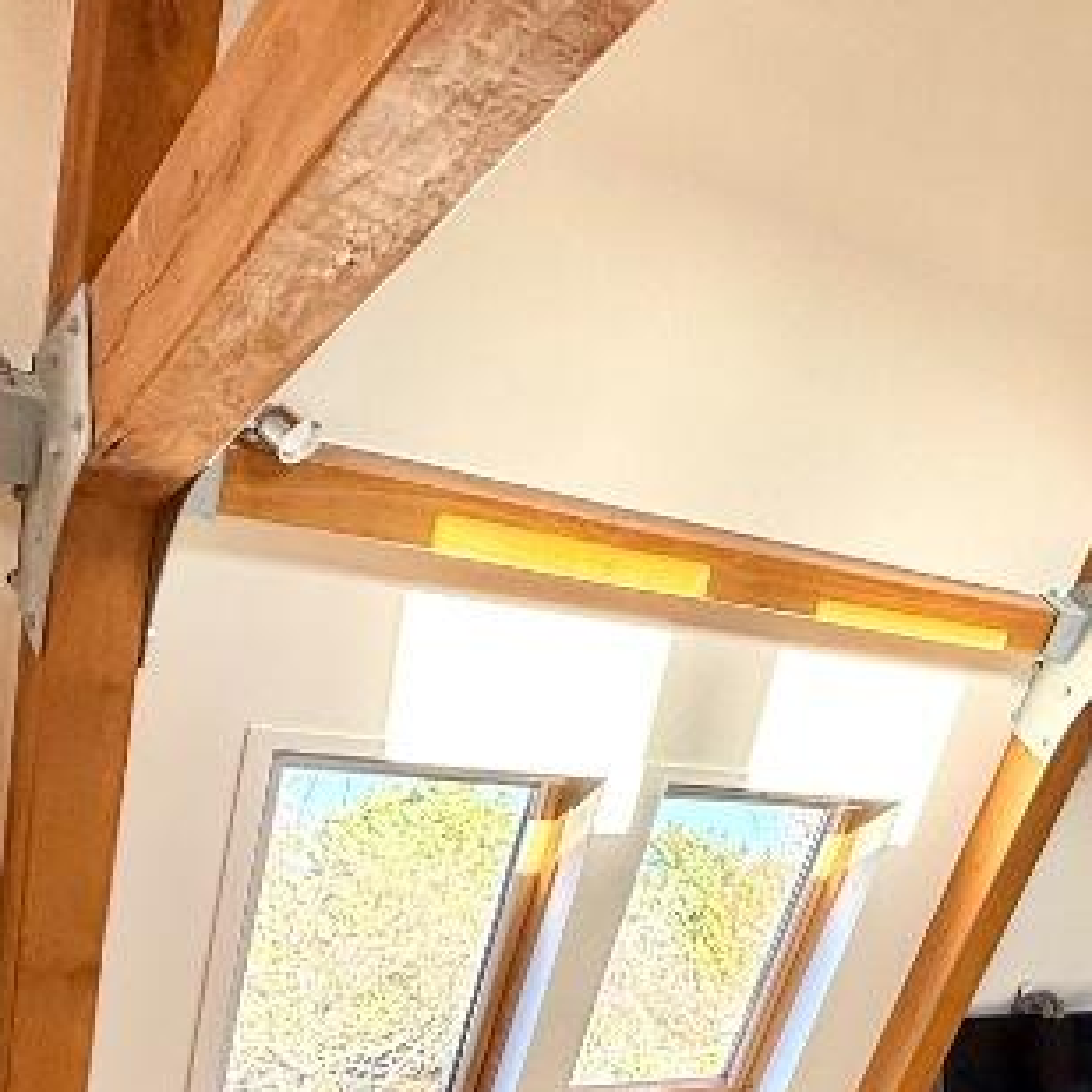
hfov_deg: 35.1
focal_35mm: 41
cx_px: 1205
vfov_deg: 38.1
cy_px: 990
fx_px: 1463
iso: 64
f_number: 2.2
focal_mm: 2.22
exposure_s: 1/122
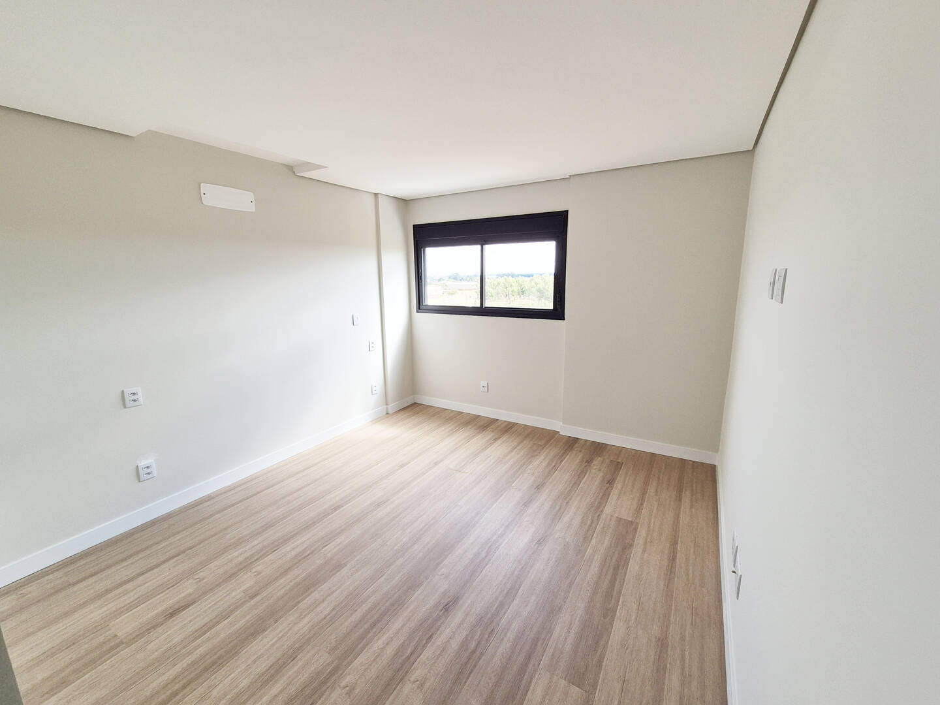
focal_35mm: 13
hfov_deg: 106.2
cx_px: 470
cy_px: 352
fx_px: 353
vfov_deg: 89.9
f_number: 2.2
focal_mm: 2.2
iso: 80
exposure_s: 1/120
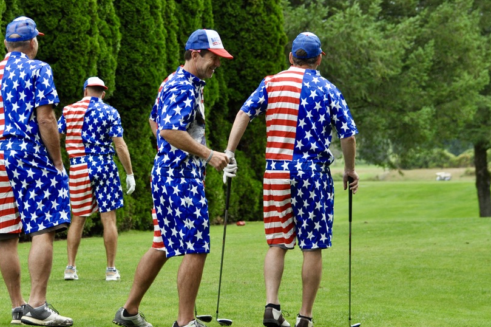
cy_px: 158
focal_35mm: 141
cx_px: 181
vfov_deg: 9.7
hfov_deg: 14.5
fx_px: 1921
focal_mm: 70
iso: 400
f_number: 4.5
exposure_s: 1/1250
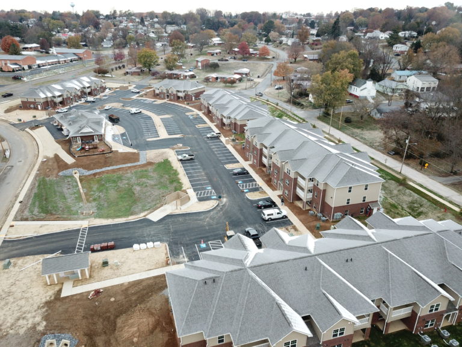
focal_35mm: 26
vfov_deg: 53.1
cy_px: 174
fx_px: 347
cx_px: 231
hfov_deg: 67.3
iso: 126
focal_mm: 4.73
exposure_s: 1/100
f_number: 2.2
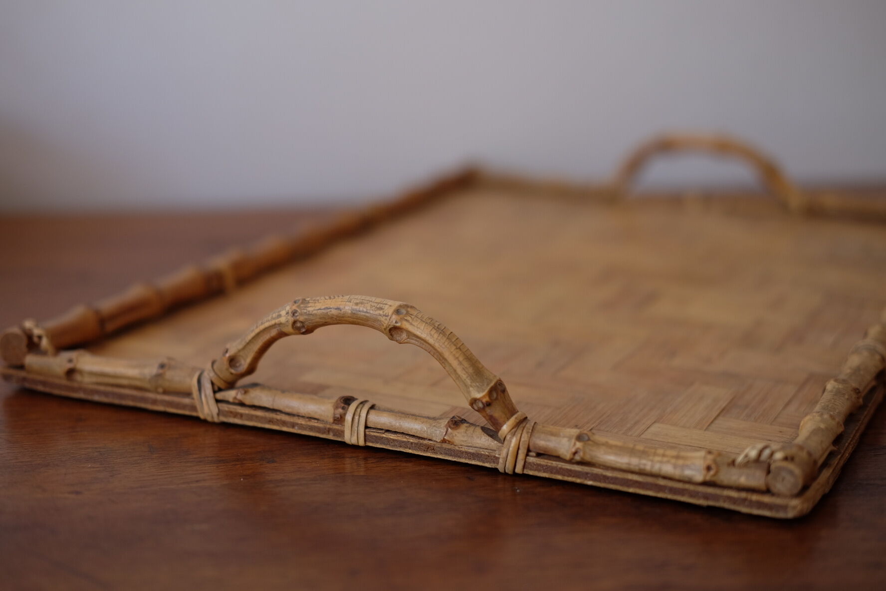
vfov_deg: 25.5
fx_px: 1304
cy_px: 296
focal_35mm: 53
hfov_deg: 37.5
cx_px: 443
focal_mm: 35
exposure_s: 1/250
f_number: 2
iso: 200
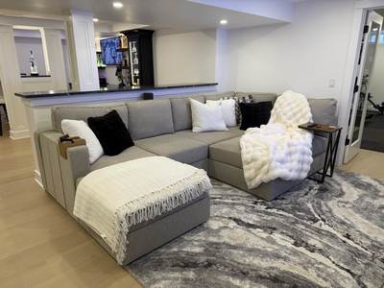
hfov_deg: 71.6
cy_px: 144
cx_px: 192
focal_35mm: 24
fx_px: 266
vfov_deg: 56.8
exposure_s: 1/120
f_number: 1.78
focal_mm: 6.76
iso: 160
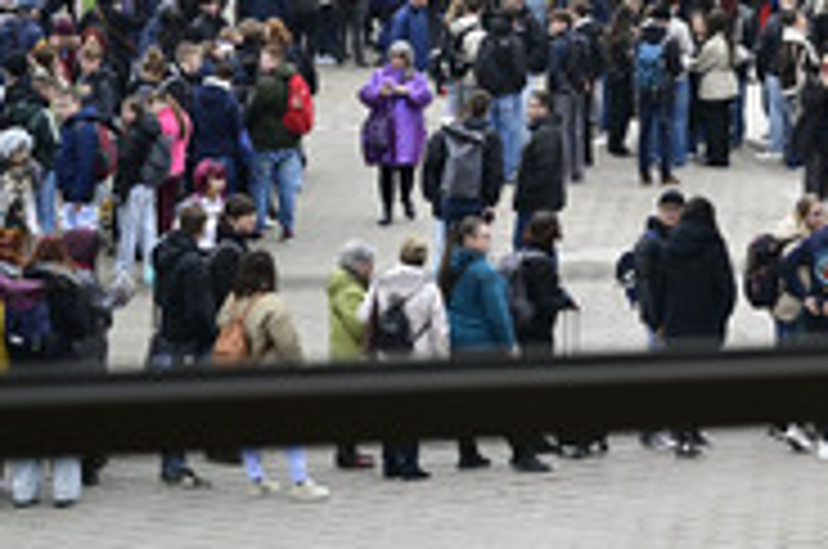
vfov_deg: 7.9
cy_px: -54
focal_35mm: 172
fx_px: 3949
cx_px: 758
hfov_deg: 11.9
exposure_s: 1/250
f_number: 3.2
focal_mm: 70
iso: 125
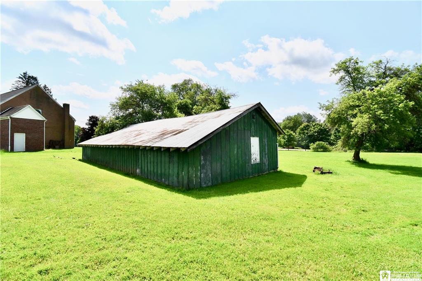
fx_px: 176
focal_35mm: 15
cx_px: 211
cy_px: 140
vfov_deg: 77.3
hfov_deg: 100.4
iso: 100
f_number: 9
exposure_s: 1/320
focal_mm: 10
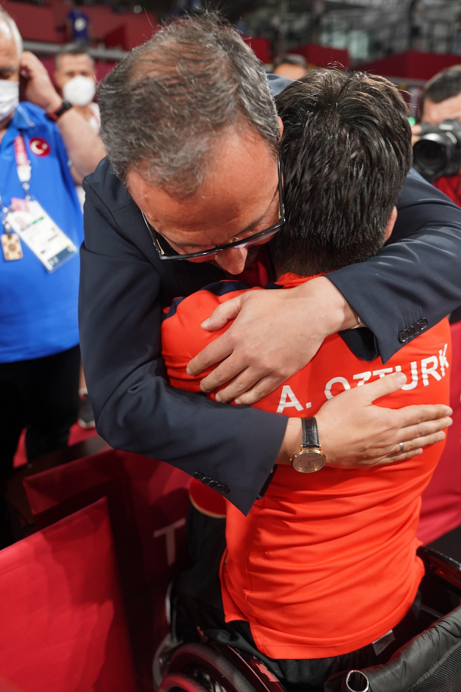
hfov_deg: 49.6
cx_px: 230
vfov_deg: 69.4
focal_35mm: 26
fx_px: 499
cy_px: 346
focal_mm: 26
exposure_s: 1/60
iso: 250
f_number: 2.8
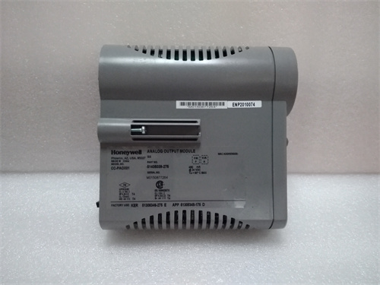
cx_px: 190
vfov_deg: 51.4
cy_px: 142
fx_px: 296
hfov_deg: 65.3
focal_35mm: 27
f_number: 2
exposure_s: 1/33
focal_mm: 3.79
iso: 916
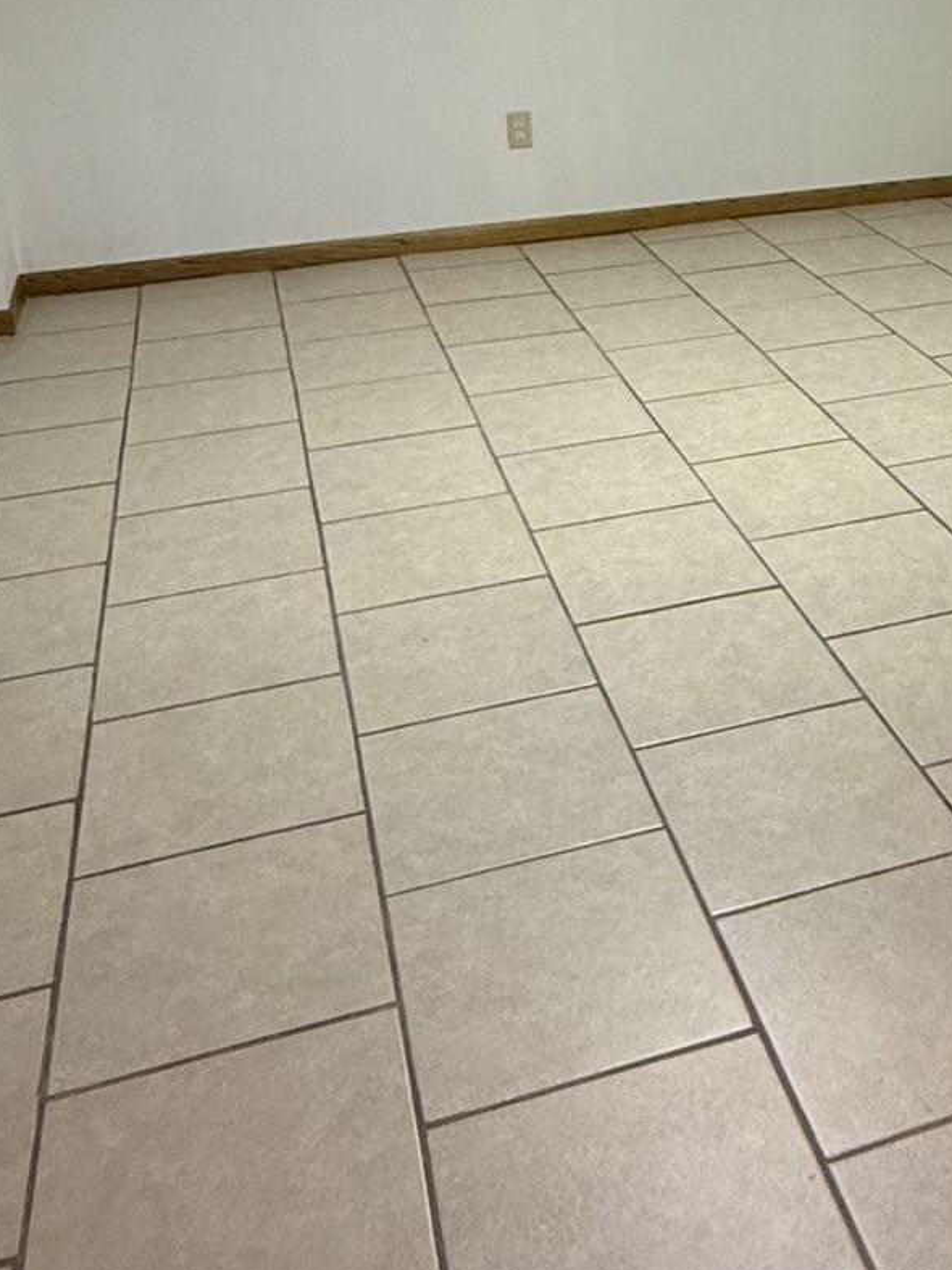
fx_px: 1504
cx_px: 791
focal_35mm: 41
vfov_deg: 44.1
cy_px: 299
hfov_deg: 33.9
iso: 400
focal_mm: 2.22
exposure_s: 1/120
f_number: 2.2
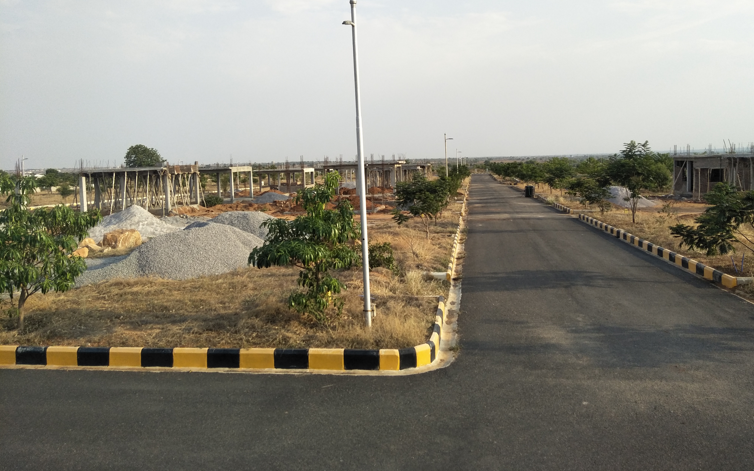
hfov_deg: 79.6
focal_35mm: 22
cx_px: 388
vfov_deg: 54.7
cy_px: 191
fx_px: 452
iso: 32
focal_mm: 3.46
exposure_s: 1/557
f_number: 2.2
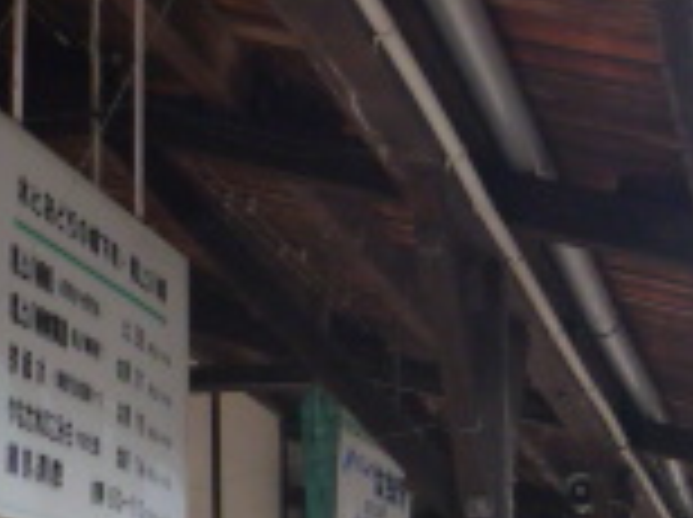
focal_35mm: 104
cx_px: 198
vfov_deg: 13.7
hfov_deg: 18.8
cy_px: 671
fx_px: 2079
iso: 160
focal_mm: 4.4
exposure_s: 1/250
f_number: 2.8
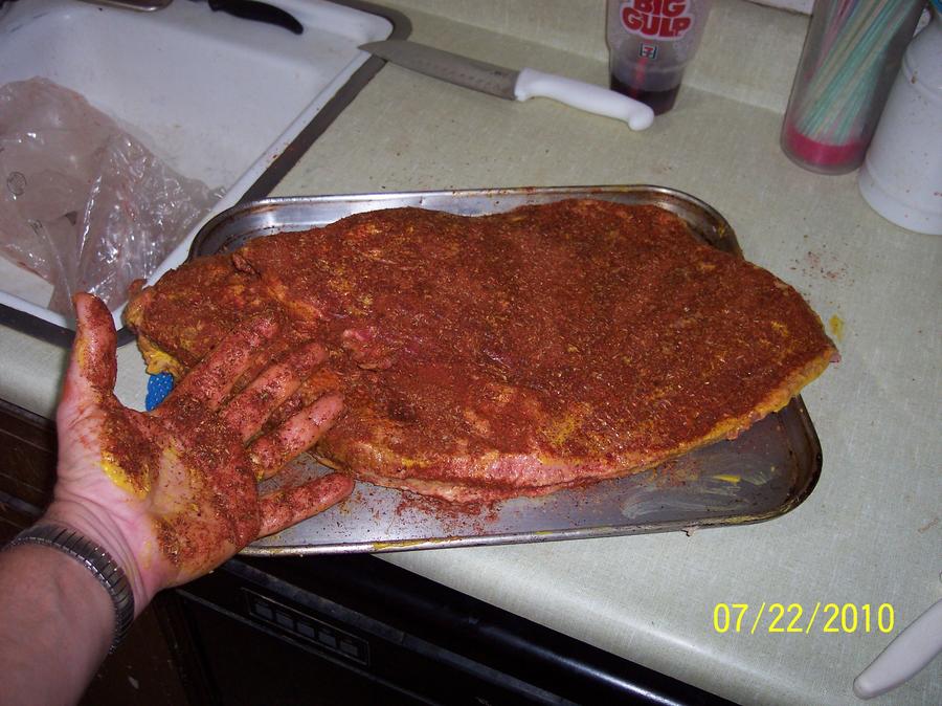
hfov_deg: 49.0
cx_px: 471
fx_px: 1034
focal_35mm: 38
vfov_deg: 37.7
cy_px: 353
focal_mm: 8
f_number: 2.8
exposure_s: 1/30
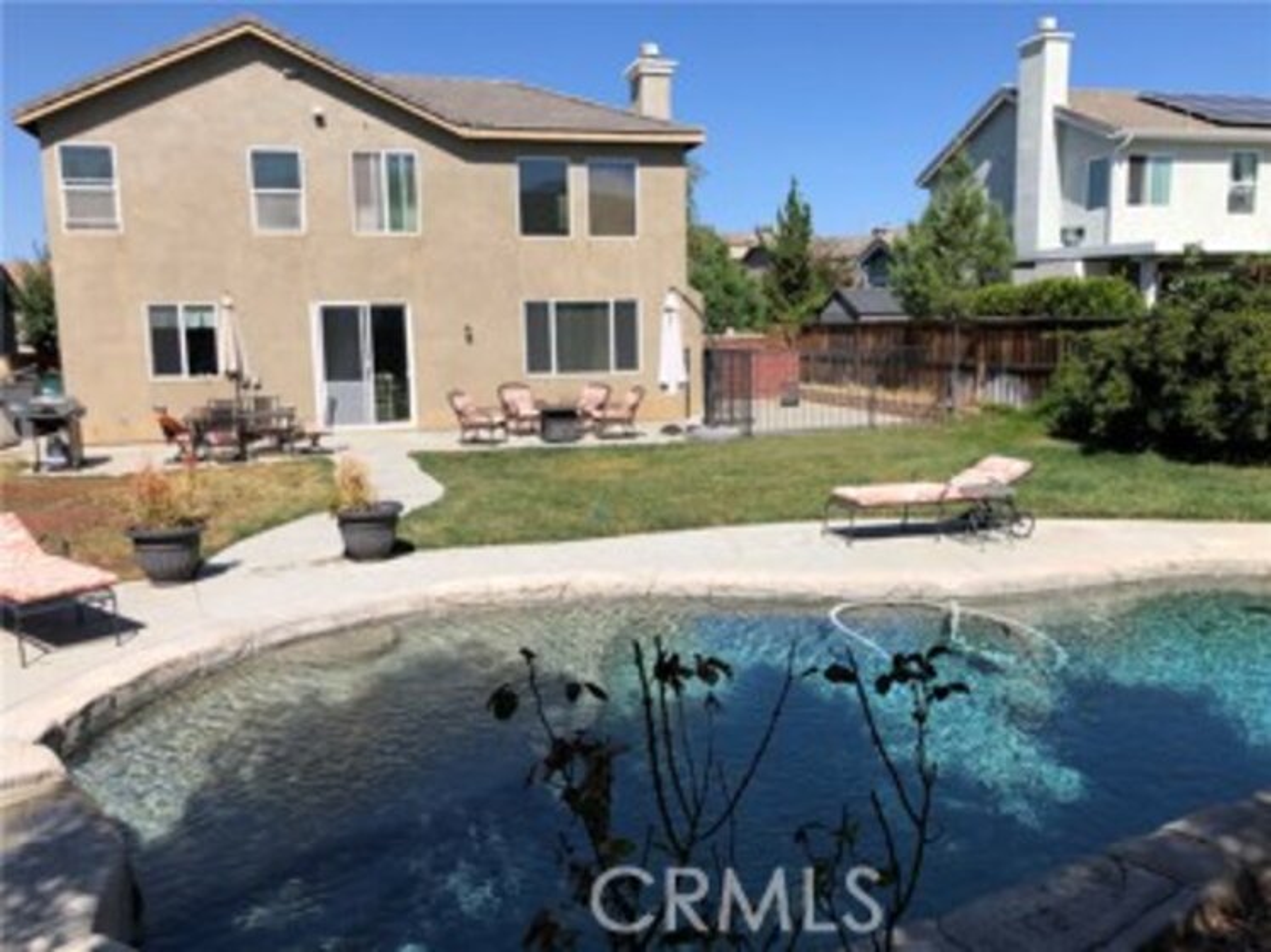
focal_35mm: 28
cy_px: 476
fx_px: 1027
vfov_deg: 49.7
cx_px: 636
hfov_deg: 63.5
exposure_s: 1/2525
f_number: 1.8
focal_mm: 4
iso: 20
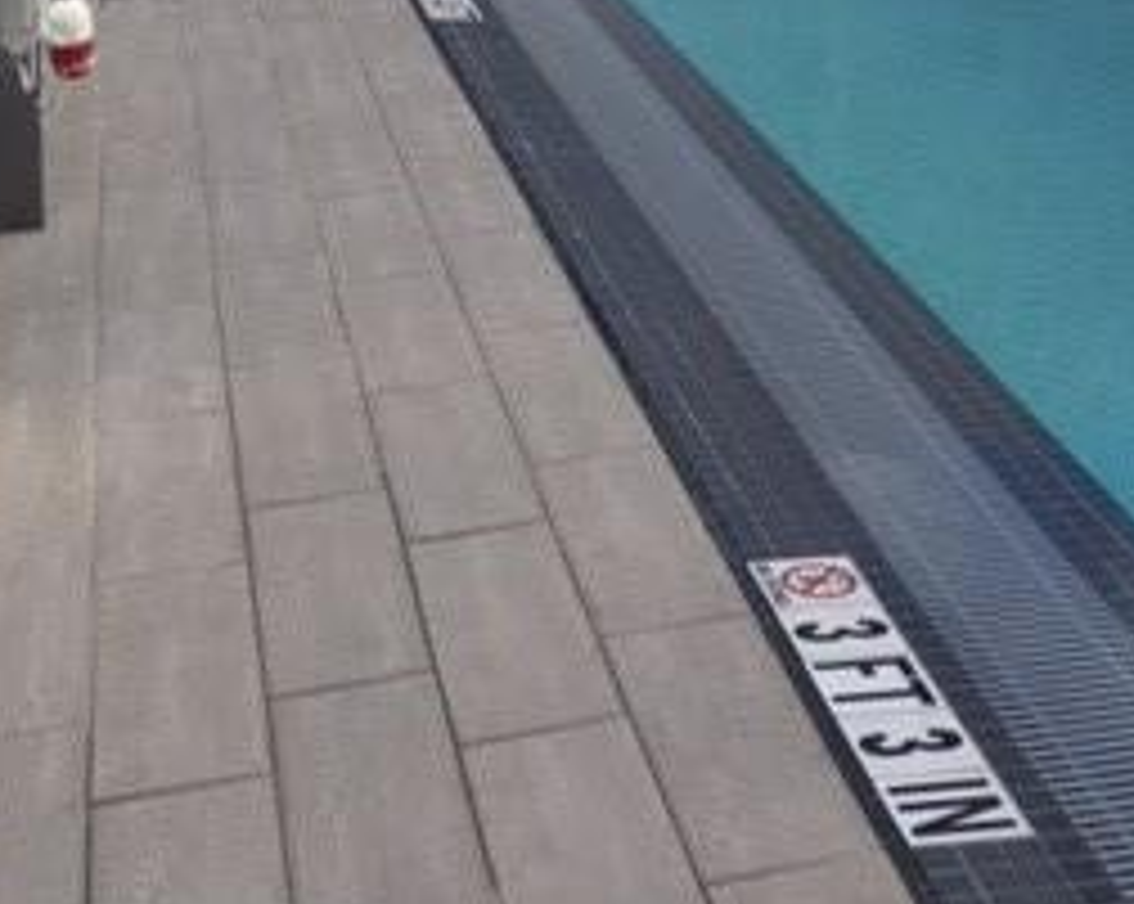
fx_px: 2414
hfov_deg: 26.0
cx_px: 891
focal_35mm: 72
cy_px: -409
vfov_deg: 18.9
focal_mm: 4.15
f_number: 2.2
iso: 32
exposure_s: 1/2475
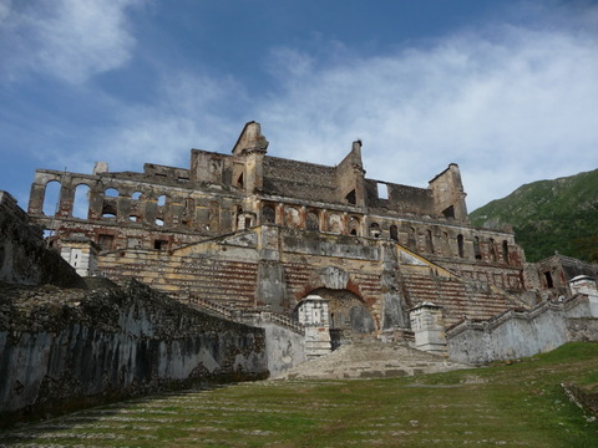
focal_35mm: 28
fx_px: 484
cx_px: 299
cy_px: 224
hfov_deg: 63.4
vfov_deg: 49.7
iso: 100
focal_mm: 4.7
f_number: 3.3
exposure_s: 1/1300
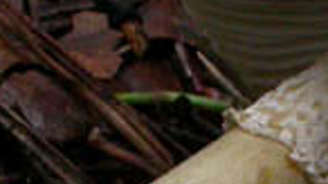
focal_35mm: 413
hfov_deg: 5.2
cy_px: 348
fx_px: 3591
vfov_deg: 2.9
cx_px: 117
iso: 200
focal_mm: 14.4
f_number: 9.4
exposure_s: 1/8
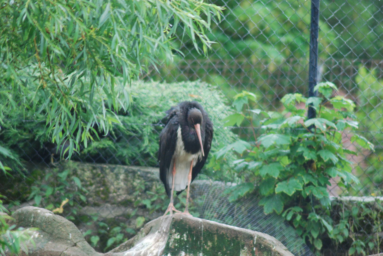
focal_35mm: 450
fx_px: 4793
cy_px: 128
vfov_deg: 3.1
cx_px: 192
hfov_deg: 4.6
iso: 800
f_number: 5.6
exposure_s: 1/200
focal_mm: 300
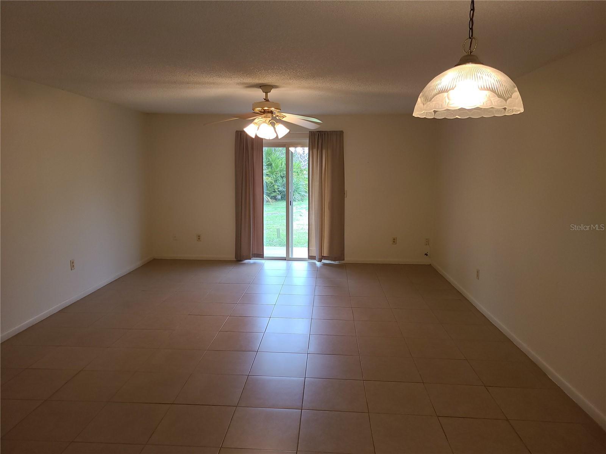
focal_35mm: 26
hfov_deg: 67.3
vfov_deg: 53.1
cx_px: 303
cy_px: 227
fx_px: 455
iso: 64
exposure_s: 1/60
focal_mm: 5.4
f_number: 1.8
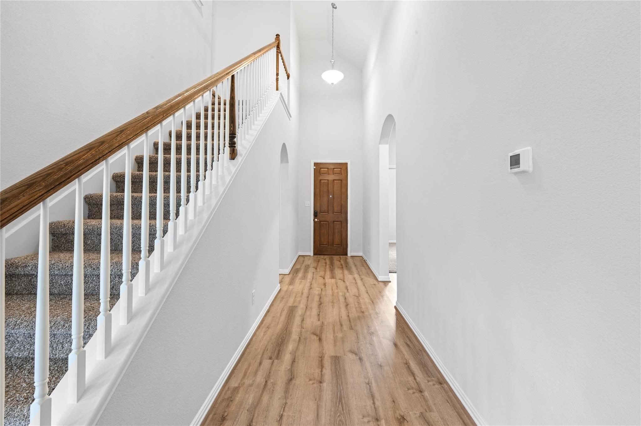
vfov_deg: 81.1
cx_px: 320
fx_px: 249
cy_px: 213
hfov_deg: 104.3
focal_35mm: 14
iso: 200
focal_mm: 14
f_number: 14
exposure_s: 1.6
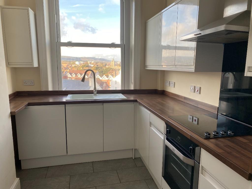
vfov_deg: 53.1
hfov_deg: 67.3
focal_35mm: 26
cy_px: 94
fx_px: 189
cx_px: 126
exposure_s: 1/121
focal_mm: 4.25
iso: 40
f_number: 1.8
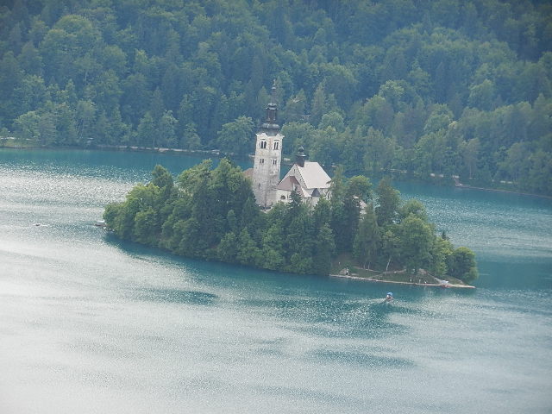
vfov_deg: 7.9
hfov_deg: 10.5
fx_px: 3014
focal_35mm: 189
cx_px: 276
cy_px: 207
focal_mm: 34
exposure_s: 1/250
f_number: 5.3
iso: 160
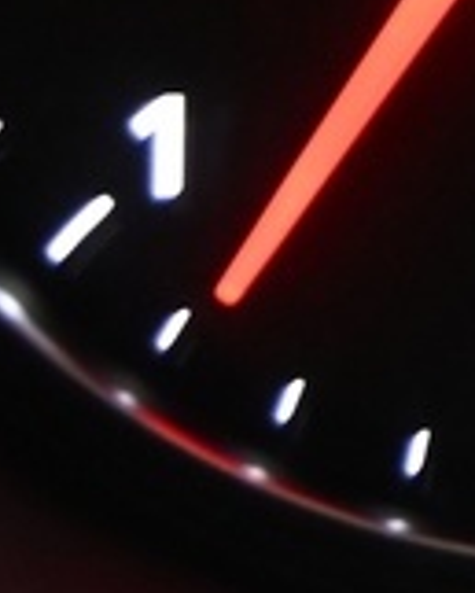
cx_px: 2371
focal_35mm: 360
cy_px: -880
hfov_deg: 3.9
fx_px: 6320
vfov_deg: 5.2
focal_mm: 38
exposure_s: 1/25
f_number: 4
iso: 2000
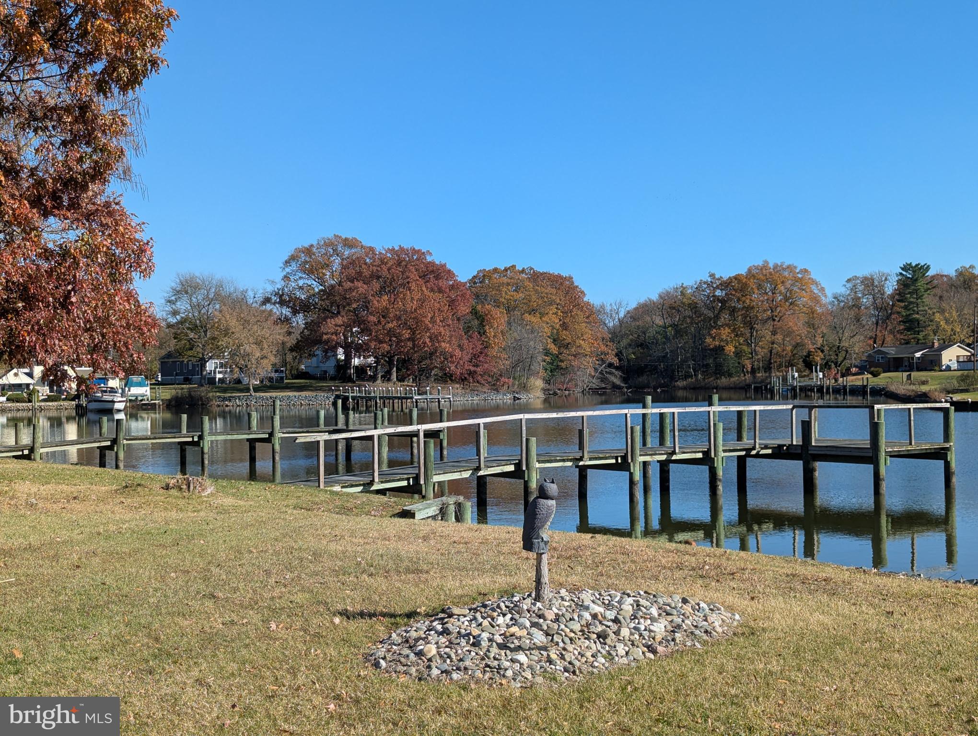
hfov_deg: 39.6
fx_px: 1358
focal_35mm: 48
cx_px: 489
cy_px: 368
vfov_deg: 30.3
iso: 45
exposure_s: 1/1689
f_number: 1.85
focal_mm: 6.81
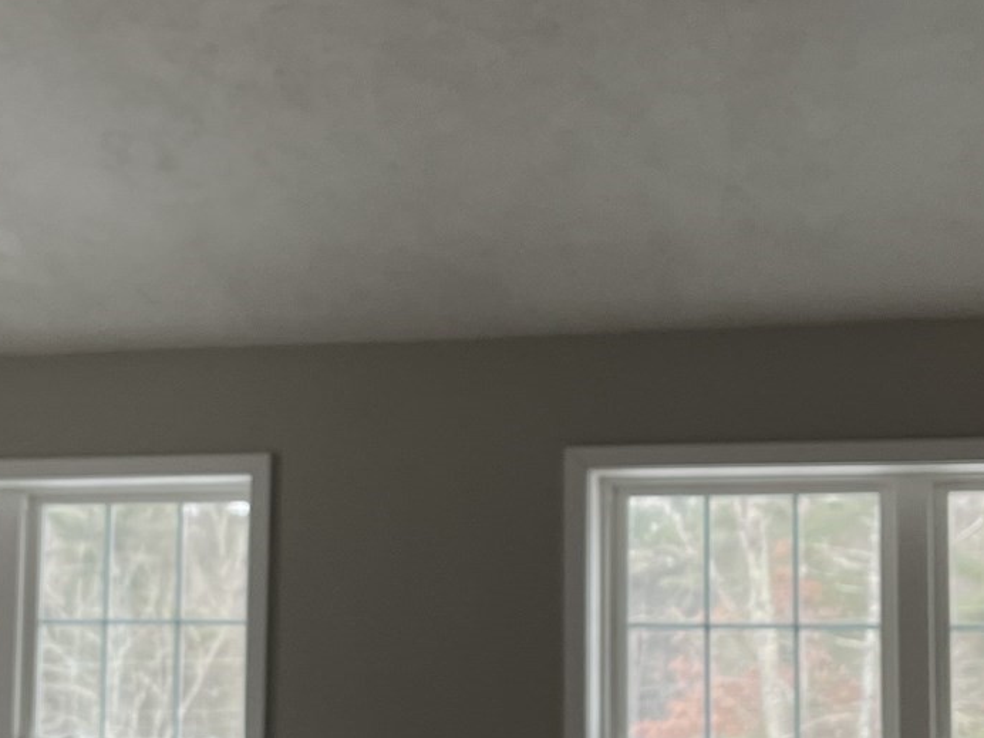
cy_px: 471
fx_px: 2189
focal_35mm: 77
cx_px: 321
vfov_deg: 19.1
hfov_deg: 25.2
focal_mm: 5.1
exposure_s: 1/75
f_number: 1.6
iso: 125
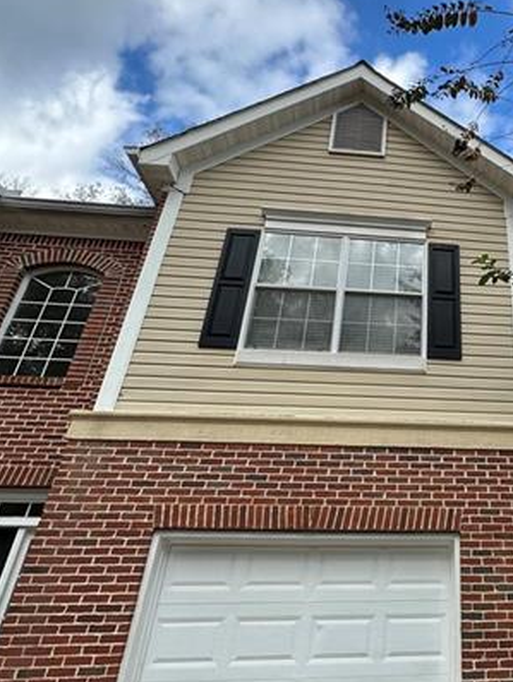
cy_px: 334
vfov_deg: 65.3
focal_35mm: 27
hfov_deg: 46.5
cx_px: 460
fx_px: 533
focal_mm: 2.22
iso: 40
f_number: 2.2
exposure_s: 1/636
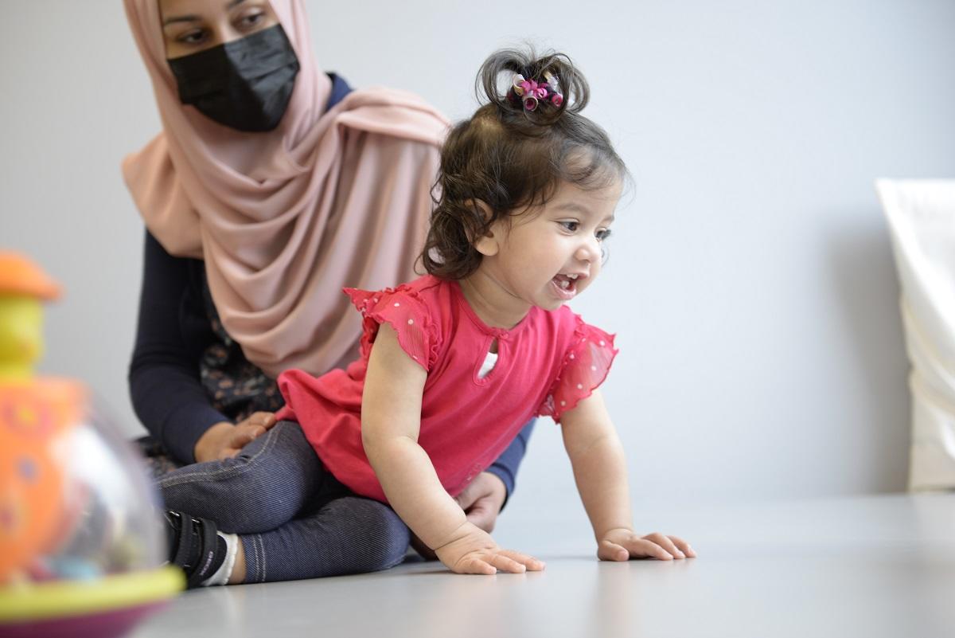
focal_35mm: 50
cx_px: 478
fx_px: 1327
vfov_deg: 27.0
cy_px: 319
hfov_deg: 39.6
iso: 560
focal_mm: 50
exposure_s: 1/125
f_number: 2.8
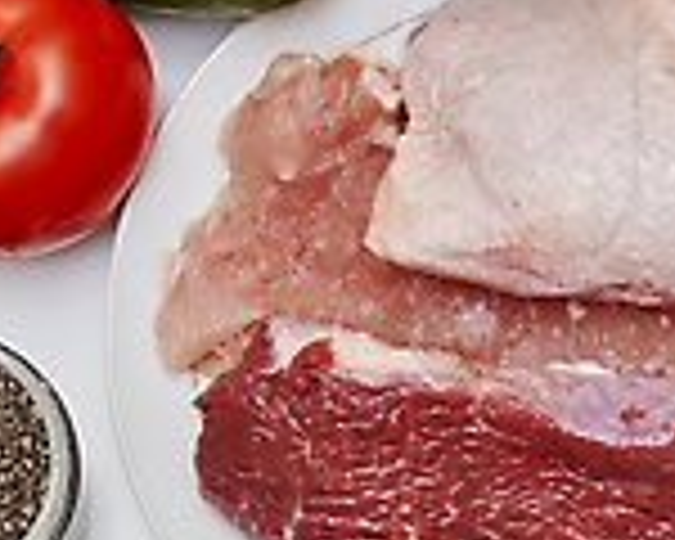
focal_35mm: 188
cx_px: 729
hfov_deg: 10.2
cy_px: 675
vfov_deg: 8.1
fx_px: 3756
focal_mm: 50
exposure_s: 1/160
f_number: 5.6
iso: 160
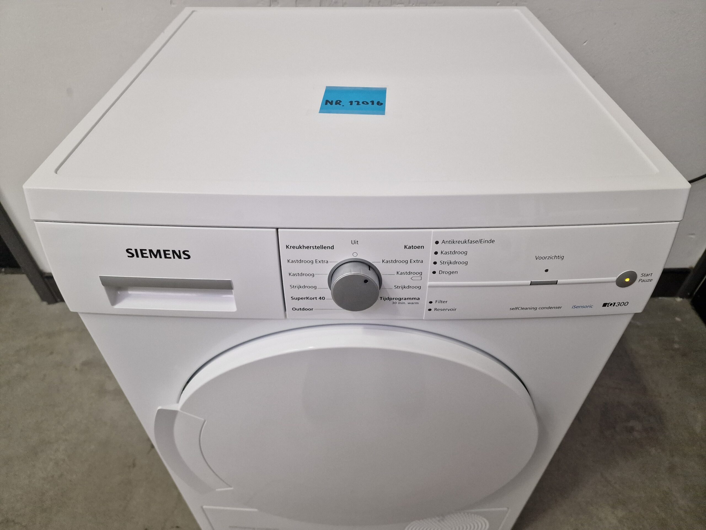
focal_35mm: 23
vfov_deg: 58.9
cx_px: 353
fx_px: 469
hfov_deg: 73.9
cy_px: 265
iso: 500
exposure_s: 1/100
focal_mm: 6.4
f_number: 1.8
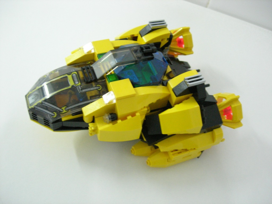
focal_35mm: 38
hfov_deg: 49.0
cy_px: 102
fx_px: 299
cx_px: 136
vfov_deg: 37.7
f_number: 2.8
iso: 400
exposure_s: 1/25.4
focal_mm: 7.8
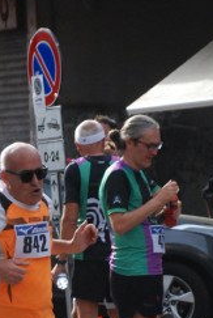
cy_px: 362
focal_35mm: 259
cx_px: 52
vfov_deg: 7.9
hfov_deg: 5.3
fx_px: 2289
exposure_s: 1/1000
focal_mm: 70
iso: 1000
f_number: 5.6
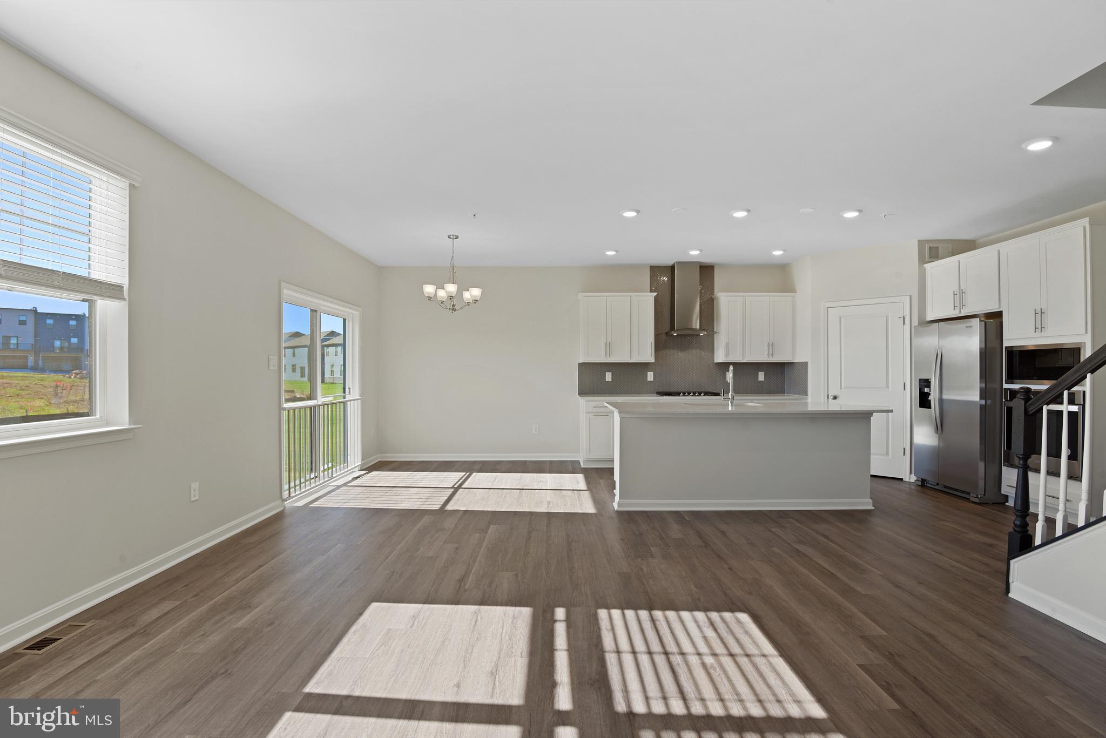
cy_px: 369
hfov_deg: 96.7
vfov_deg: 73.8
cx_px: 553
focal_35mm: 16
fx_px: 492
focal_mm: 16
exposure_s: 1/20
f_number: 9
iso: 400
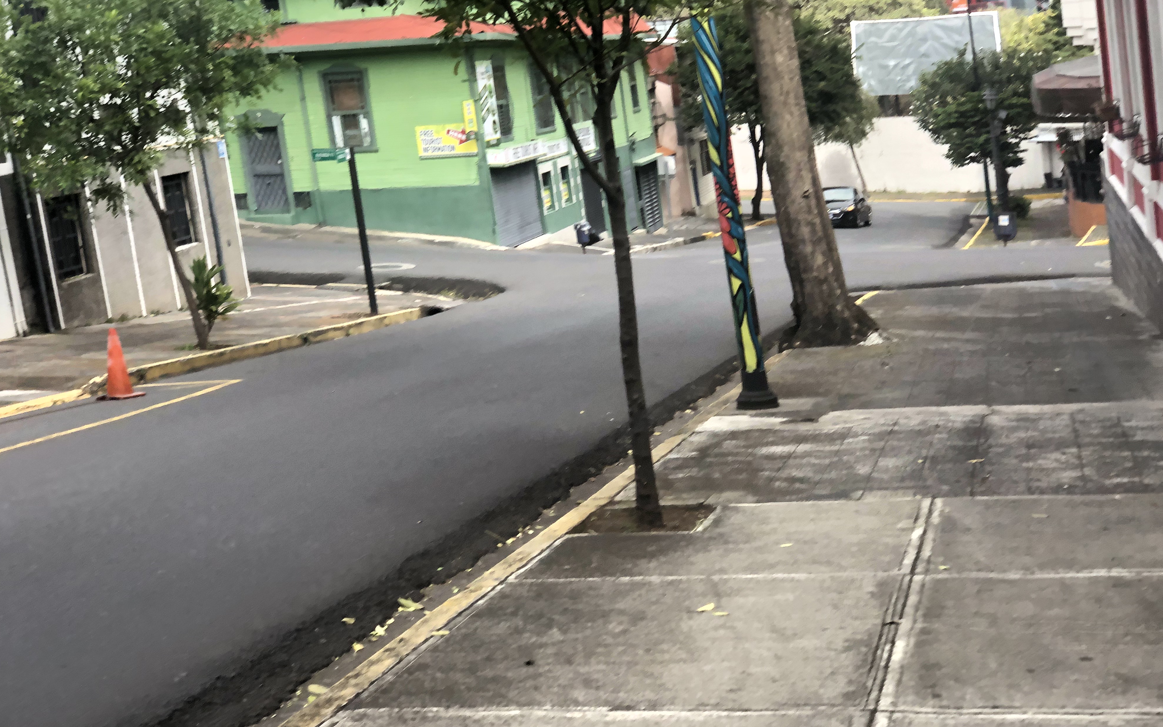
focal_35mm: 56
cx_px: 582
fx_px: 1775
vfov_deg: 23.1
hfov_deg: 36.3
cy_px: 302
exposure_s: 1/289
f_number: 2.4
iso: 16
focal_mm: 6
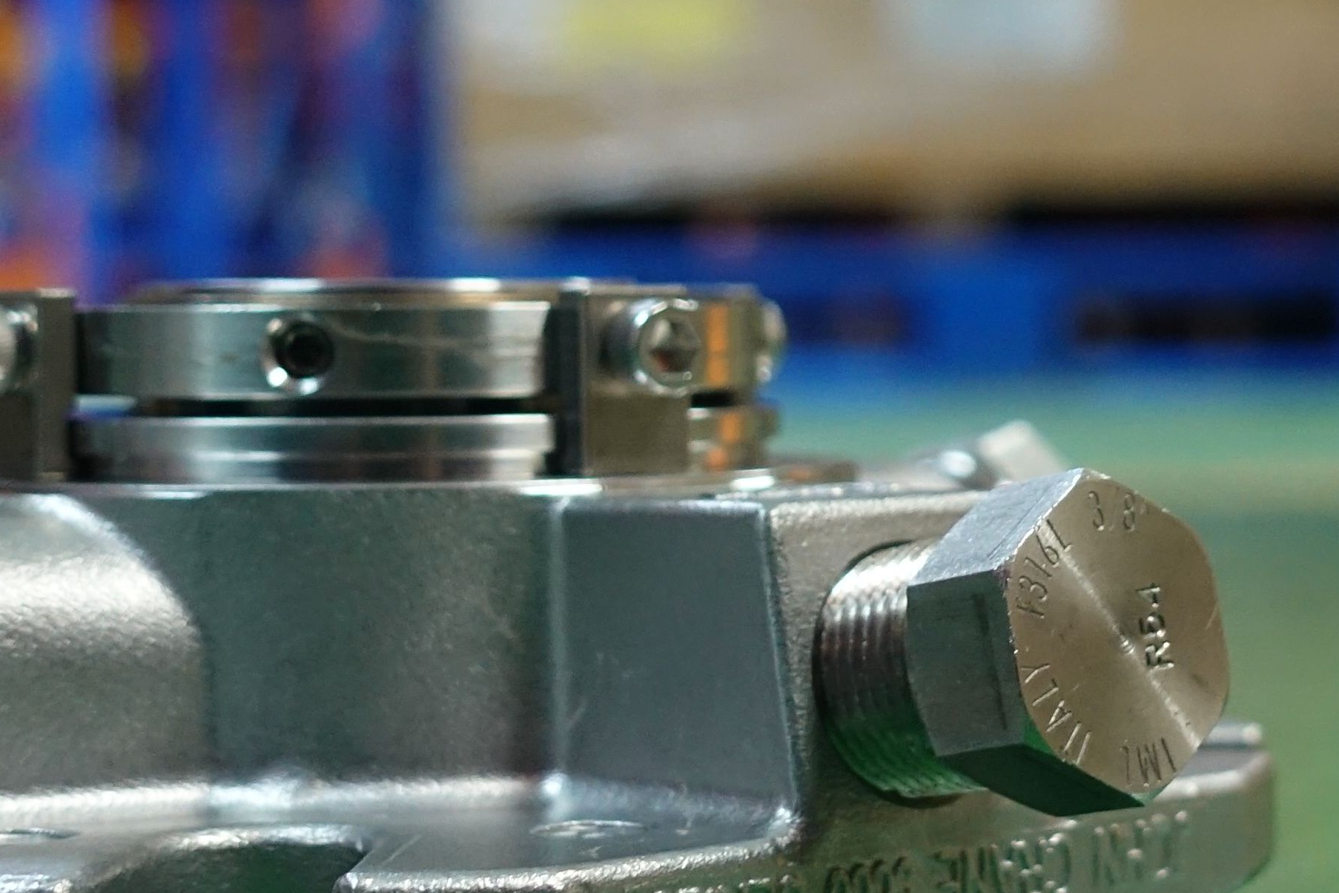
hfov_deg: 20.1
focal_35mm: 100
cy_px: 445
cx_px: 1166
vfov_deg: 13.7
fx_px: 3719
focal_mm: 12.2
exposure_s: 1/25
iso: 800
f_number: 2.8
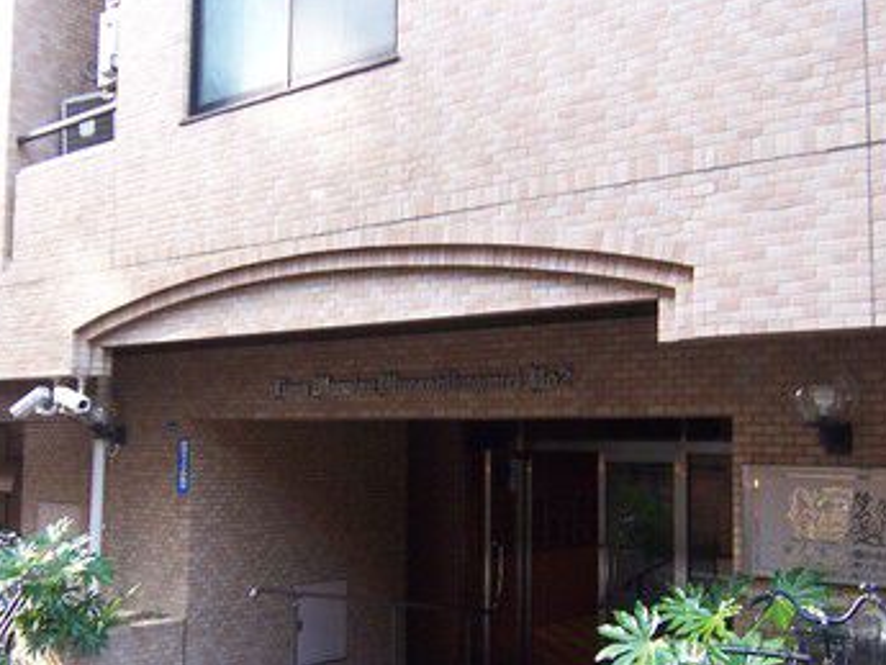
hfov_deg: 46.5
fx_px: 1024
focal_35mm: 40
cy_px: 383
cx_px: 357
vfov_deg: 35.9
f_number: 2.8
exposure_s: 1/30
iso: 64
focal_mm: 3.8
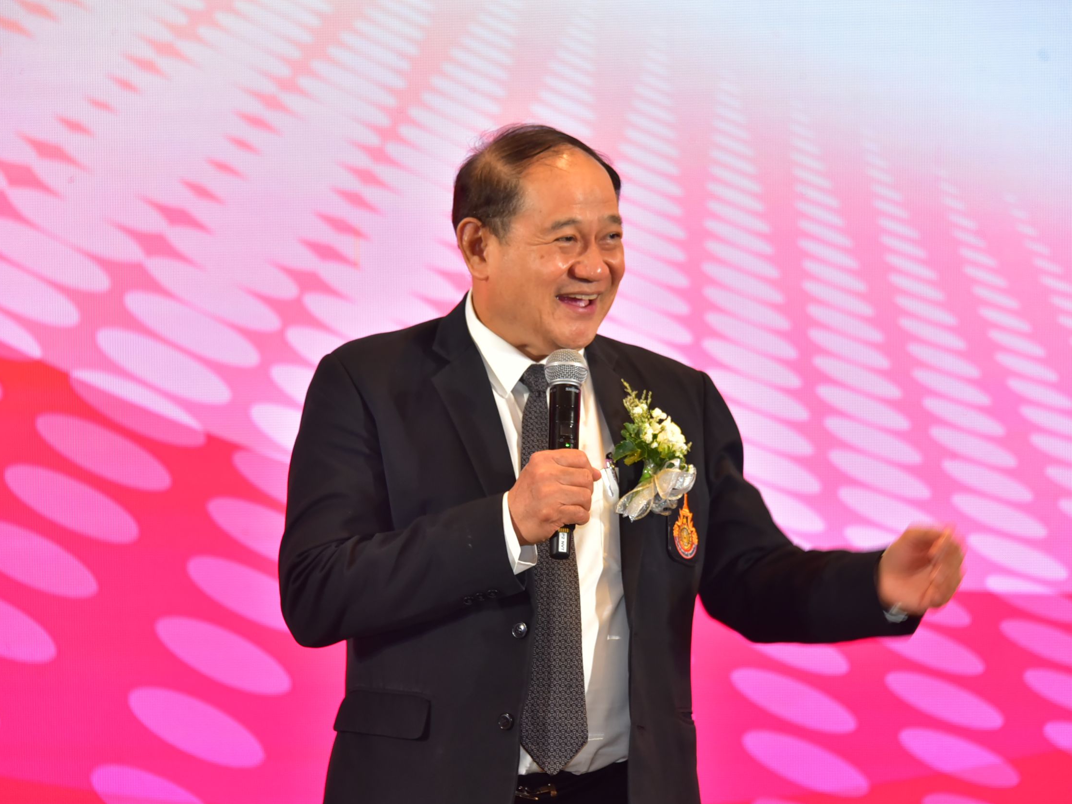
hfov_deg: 12.6
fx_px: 4862
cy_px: 402
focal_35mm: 157
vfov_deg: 9.5
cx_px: 559
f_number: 6.3
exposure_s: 1/100
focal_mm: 145
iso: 1600
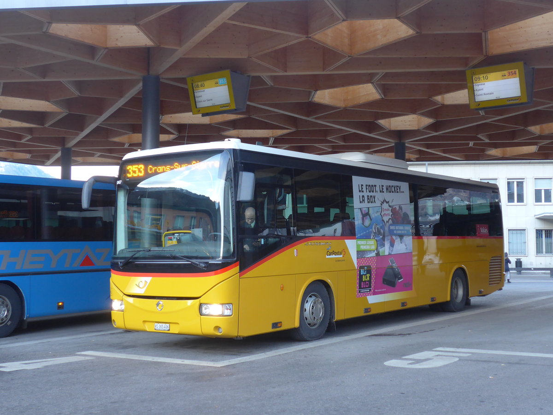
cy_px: 208
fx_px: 783
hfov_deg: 38.9
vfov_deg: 29.7
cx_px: 276
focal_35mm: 49
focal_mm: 10.1
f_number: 3.2
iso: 250
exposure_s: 1/60
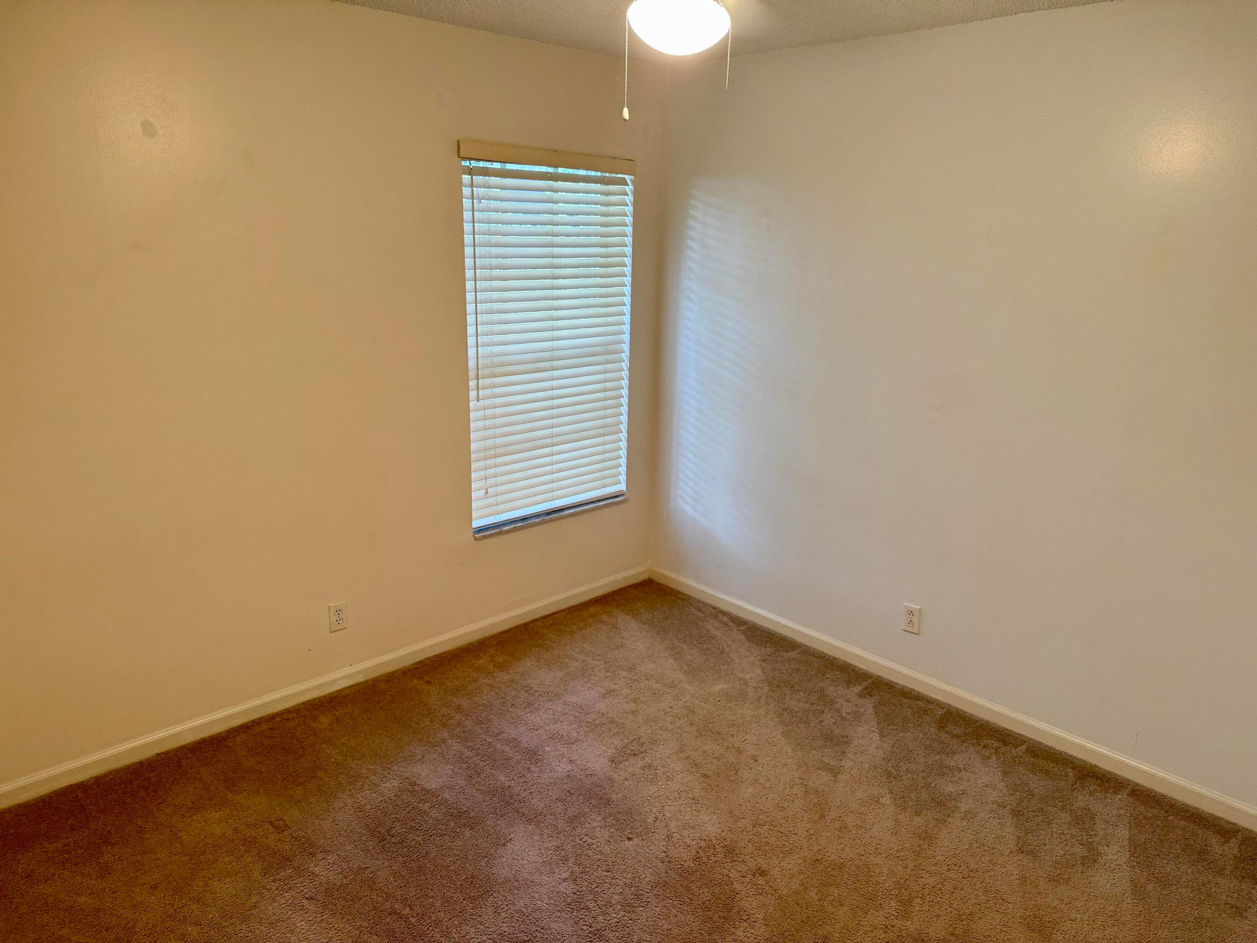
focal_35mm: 24
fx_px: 872
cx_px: 628
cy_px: 472
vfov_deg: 56.8
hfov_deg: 71.6
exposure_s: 1/60
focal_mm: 6.76
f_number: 1.78
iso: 200
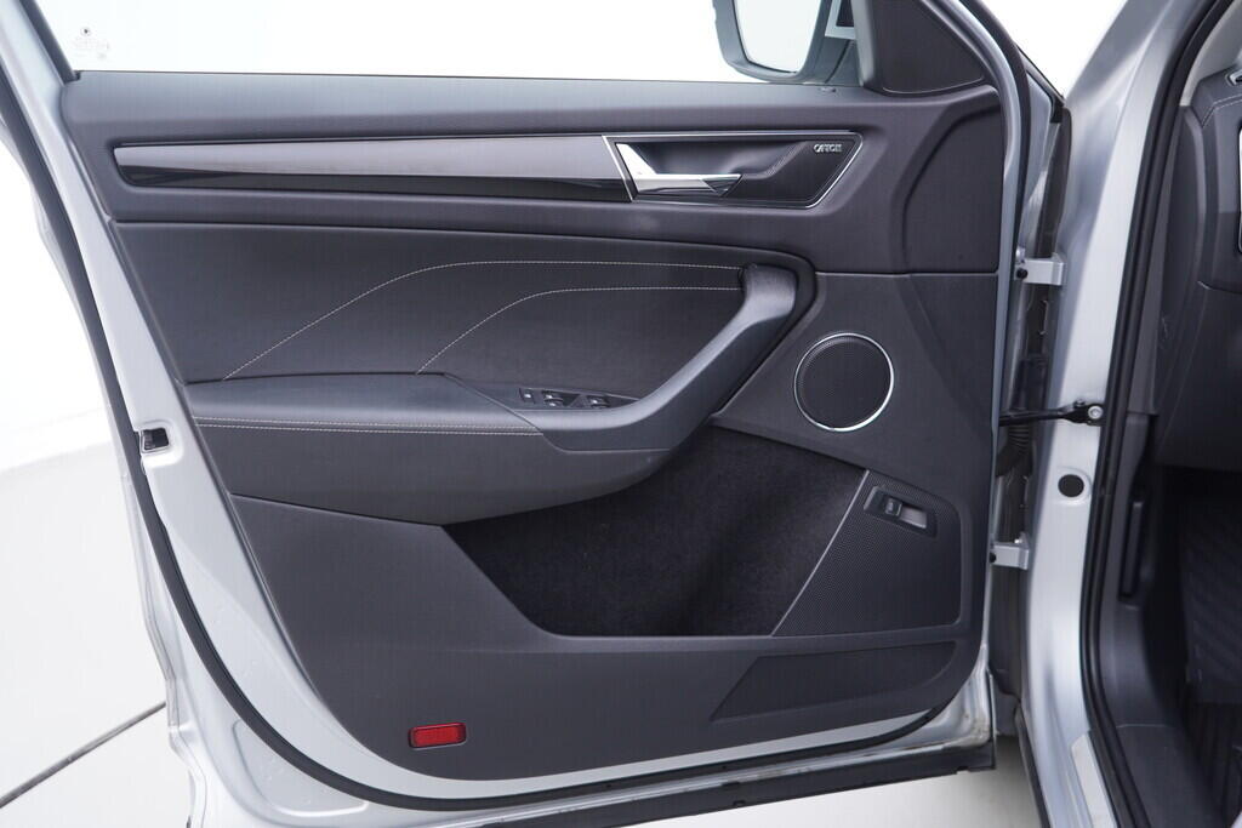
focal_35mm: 36
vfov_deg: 36.9
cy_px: 414
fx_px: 1242
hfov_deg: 53.1
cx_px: 621
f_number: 2.8
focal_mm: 24
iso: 125
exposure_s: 1/40
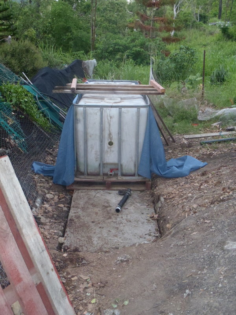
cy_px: 158
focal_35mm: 38
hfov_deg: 37.7
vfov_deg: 49.0
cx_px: 118
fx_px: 345
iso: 500
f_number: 4.6
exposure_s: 1/40
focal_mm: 6.83
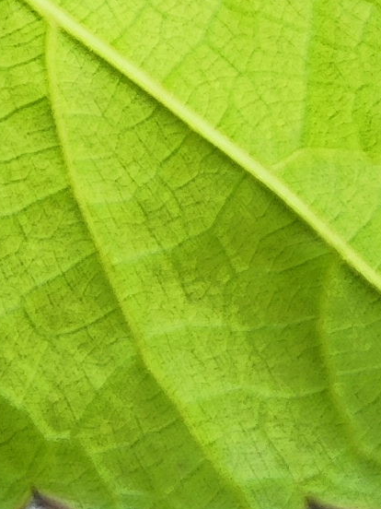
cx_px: -378
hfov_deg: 8.0
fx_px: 2612
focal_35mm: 178
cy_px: -872
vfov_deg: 9.4
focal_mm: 6.92
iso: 76
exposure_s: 1/100
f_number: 1.9
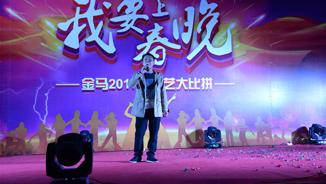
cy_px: 89
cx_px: 163
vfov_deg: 29.7
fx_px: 346
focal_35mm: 40
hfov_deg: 50.5
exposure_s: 1/100
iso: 1600
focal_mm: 38
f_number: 4
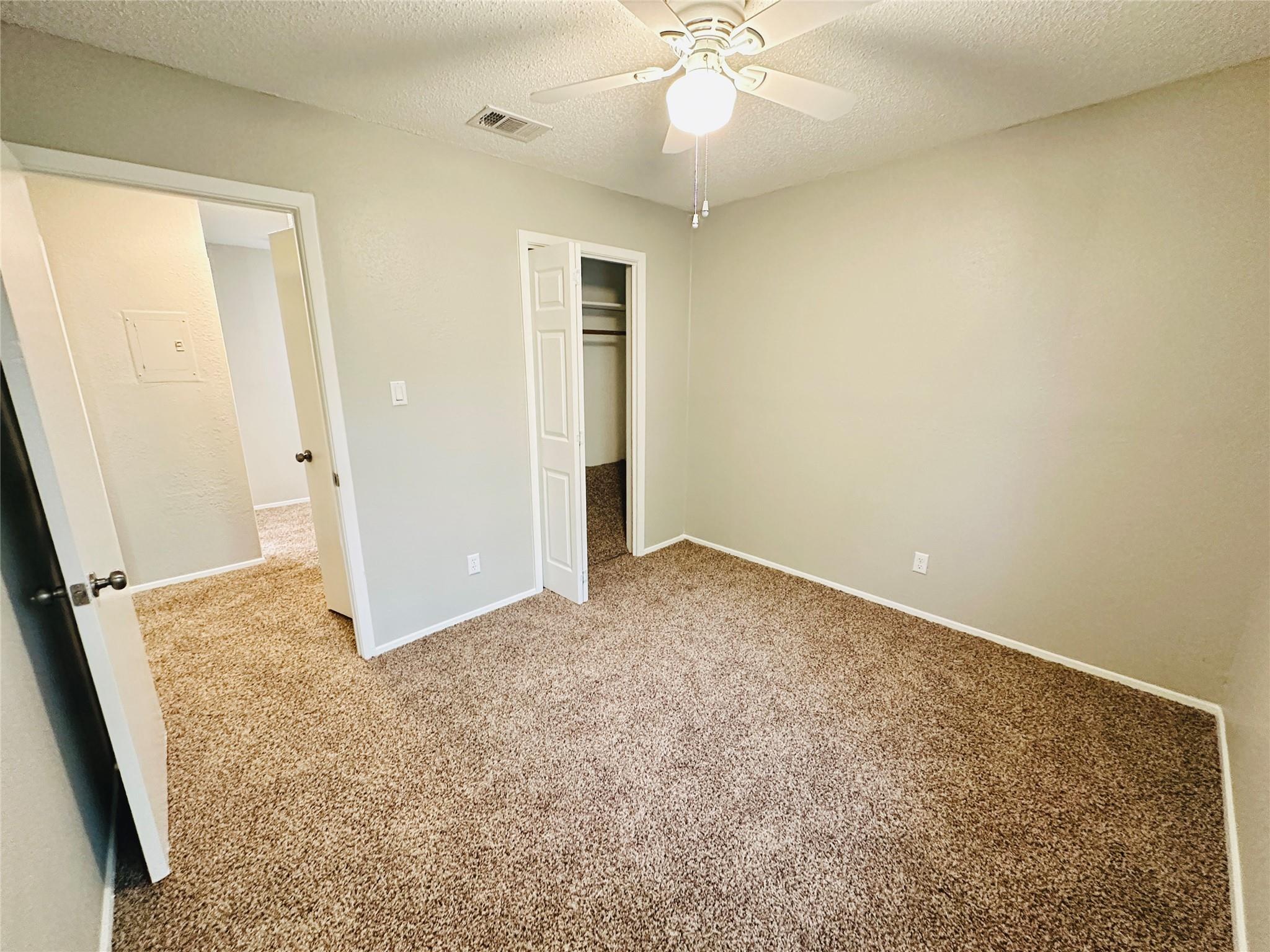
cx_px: 635
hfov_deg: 102.1
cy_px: 476
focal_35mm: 14
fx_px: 514
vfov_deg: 85.7
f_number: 2.2
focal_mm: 2.22
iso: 800
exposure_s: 1/60
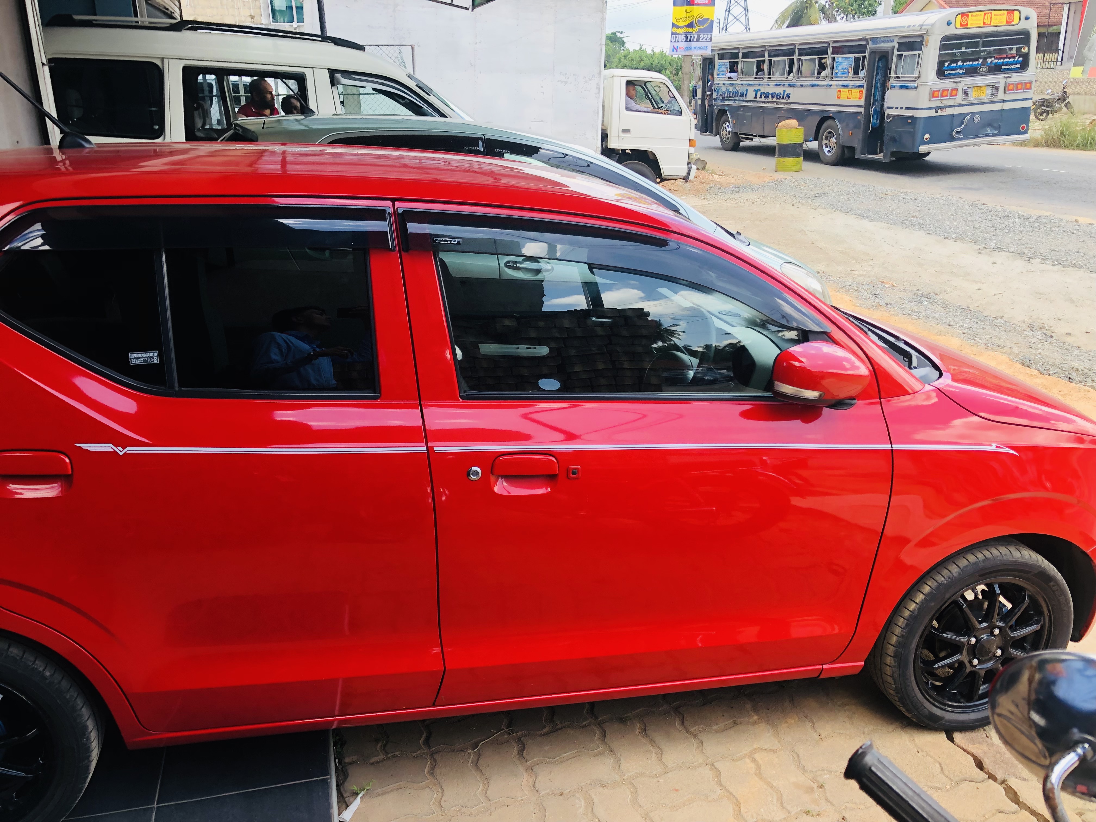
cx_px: 548
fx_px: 887
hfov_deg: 63.4
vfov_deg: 49.7
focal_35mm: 28
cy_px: 411
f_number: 1.8
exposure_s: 1/158
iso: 20
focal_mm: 4
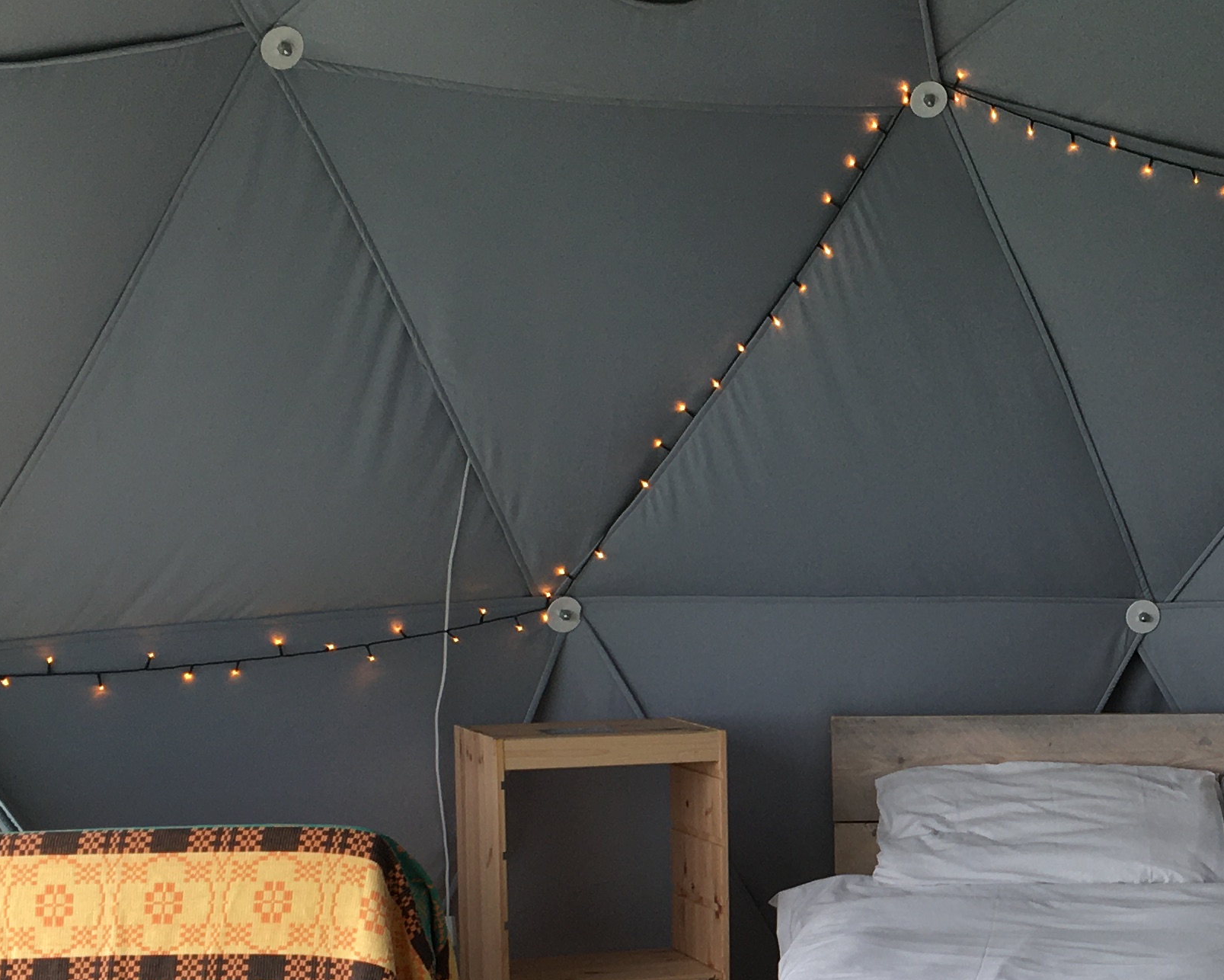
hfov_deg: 25.9
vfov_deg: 21.1
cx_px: 1106
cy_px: 866
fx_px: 2572
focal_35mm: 71
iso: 25
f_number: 2.2
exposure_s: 1/100
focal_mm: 4.15
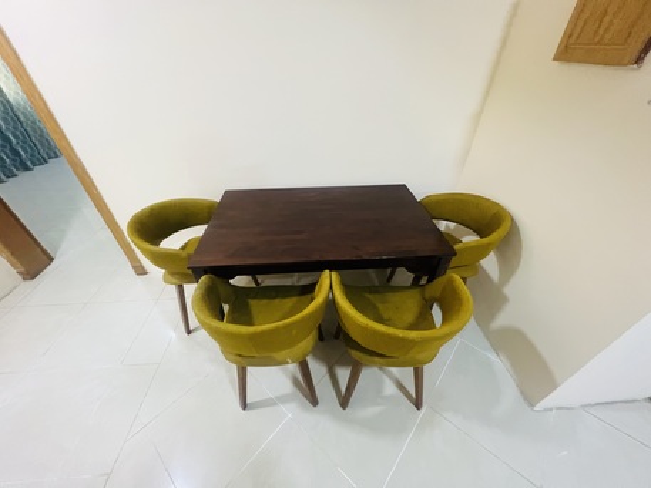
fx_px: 245
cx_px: 326
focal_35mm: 13
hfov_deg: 106.2
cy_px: 244
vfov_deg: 89.9
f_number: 1.8
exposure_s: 1/50
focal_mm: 1.57
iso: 640
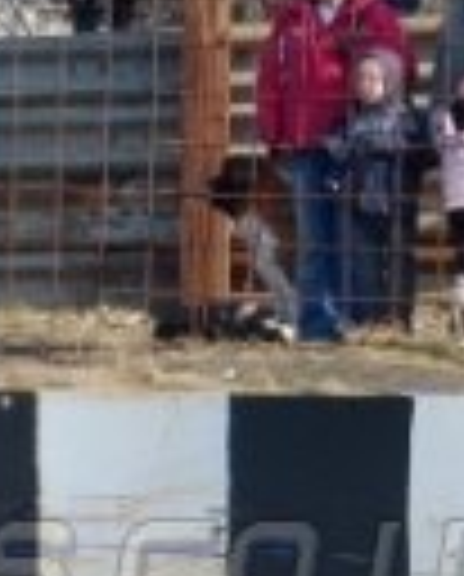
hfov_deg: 4.0
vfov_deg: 5.0
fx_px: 6608
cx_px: -644
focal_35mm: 386
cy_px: 580
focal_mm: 55
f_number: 5.3
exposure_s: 1/800
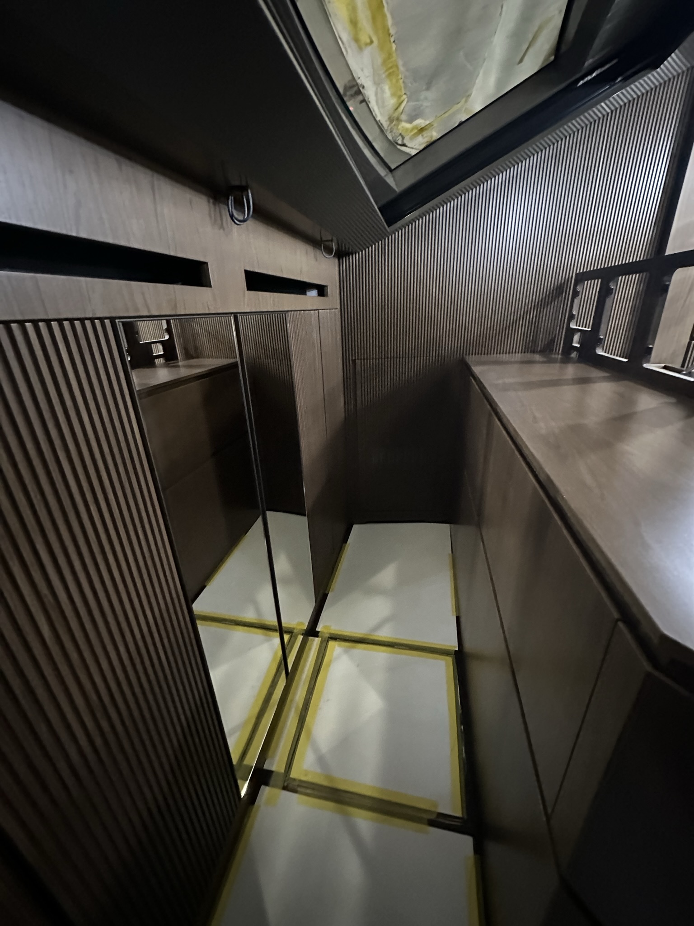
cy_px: 463
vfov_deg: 102.1
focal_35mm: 14
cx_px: 347
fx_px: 374
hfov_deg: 85.7
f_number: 2.2
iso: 1250
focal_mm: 2.22
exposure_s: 1/25
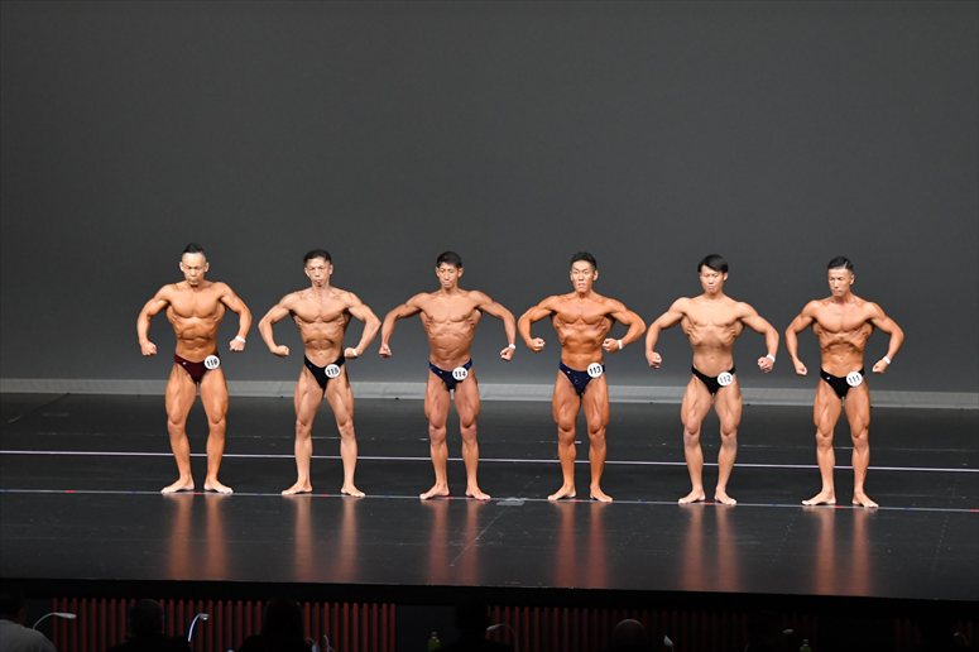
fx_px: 4077
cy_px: 326
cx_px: 490
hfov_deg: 13.7
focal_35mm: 150
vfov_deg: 9.1
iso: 4000
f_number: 5.6
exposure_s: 1/400
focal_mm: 100
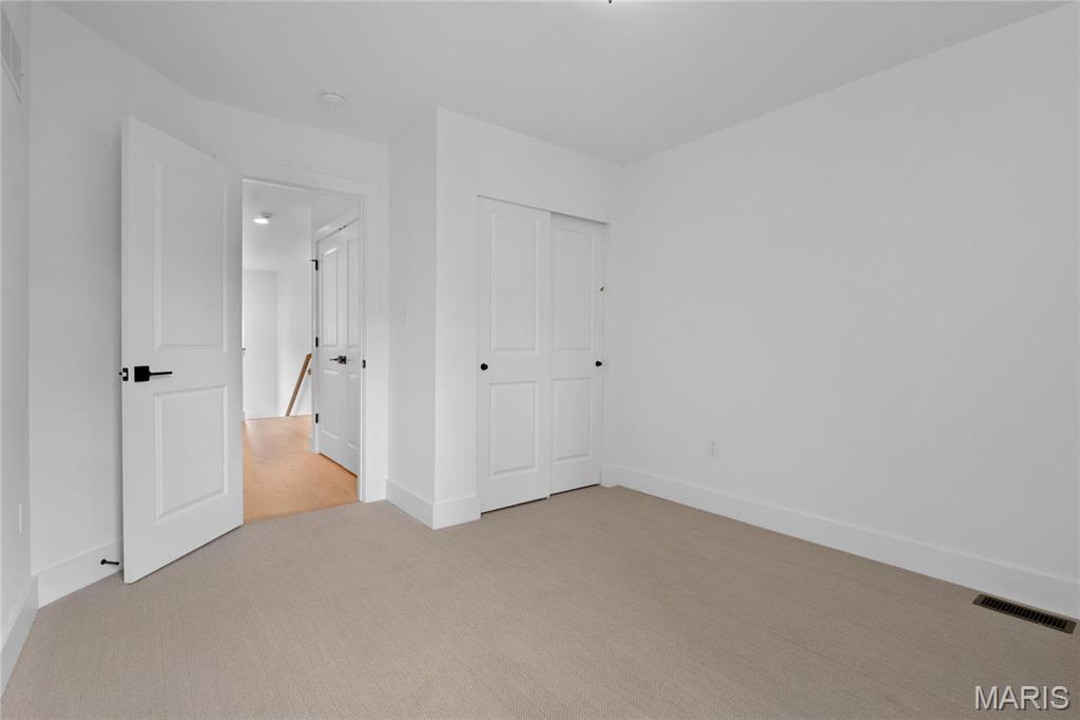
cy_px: 360
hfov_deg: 96.8
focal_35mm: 16
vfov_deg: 73.7
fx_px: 480
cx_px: 540
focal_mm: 8
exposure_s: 1/13
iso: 400
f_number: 8
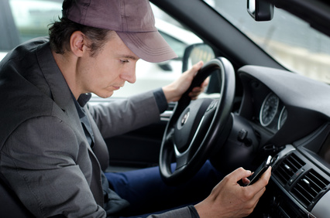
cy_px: 109
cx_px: 165
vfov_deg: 18.1
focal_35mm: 75
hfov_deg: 27.0
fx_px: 686
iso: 100
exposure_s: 1/125
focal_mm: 50
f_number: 2.8
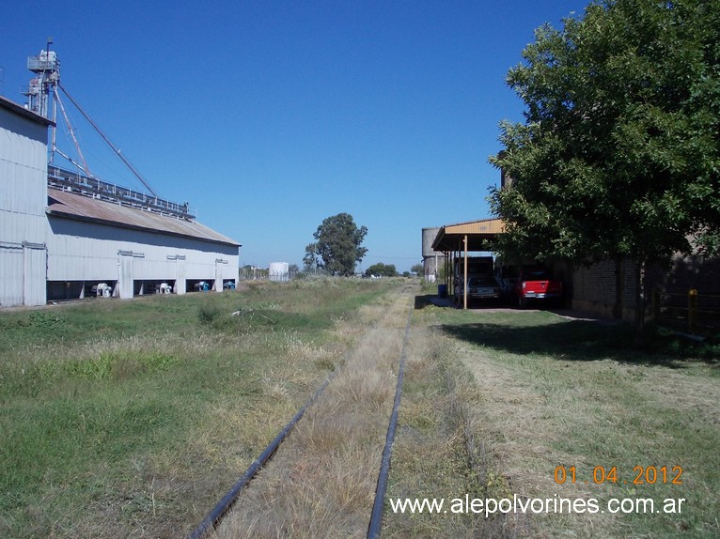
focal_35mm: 38
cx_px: 360
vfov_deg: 37.7
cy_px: 270
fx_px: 790
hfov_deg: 49.0
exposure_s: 1/400
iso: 80
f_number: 6.2
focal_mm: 5.3
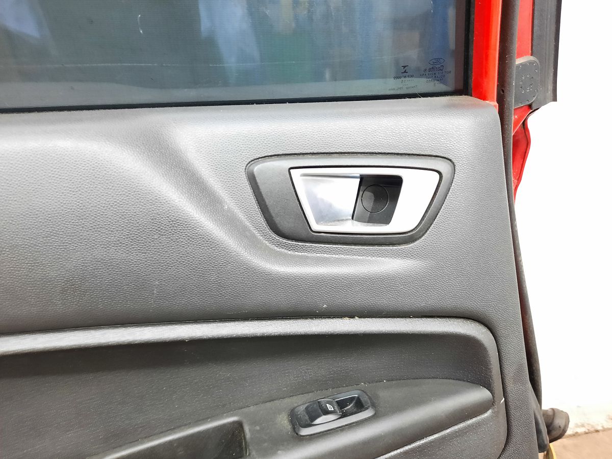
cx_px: 306
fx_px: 442
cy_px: 230
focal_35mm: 25
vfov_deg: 54.9
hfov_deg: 69.4
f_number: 2
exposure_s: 1/25
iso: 500
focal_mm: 4.6
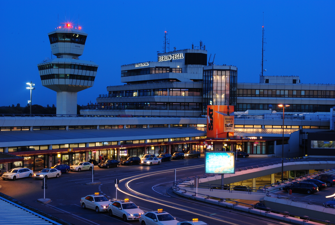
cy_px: 112
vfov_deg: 20.7
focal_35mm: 66
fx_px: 615
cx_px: 168
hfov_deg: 30.5
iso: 100
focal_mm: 44
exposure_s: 10
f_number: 22
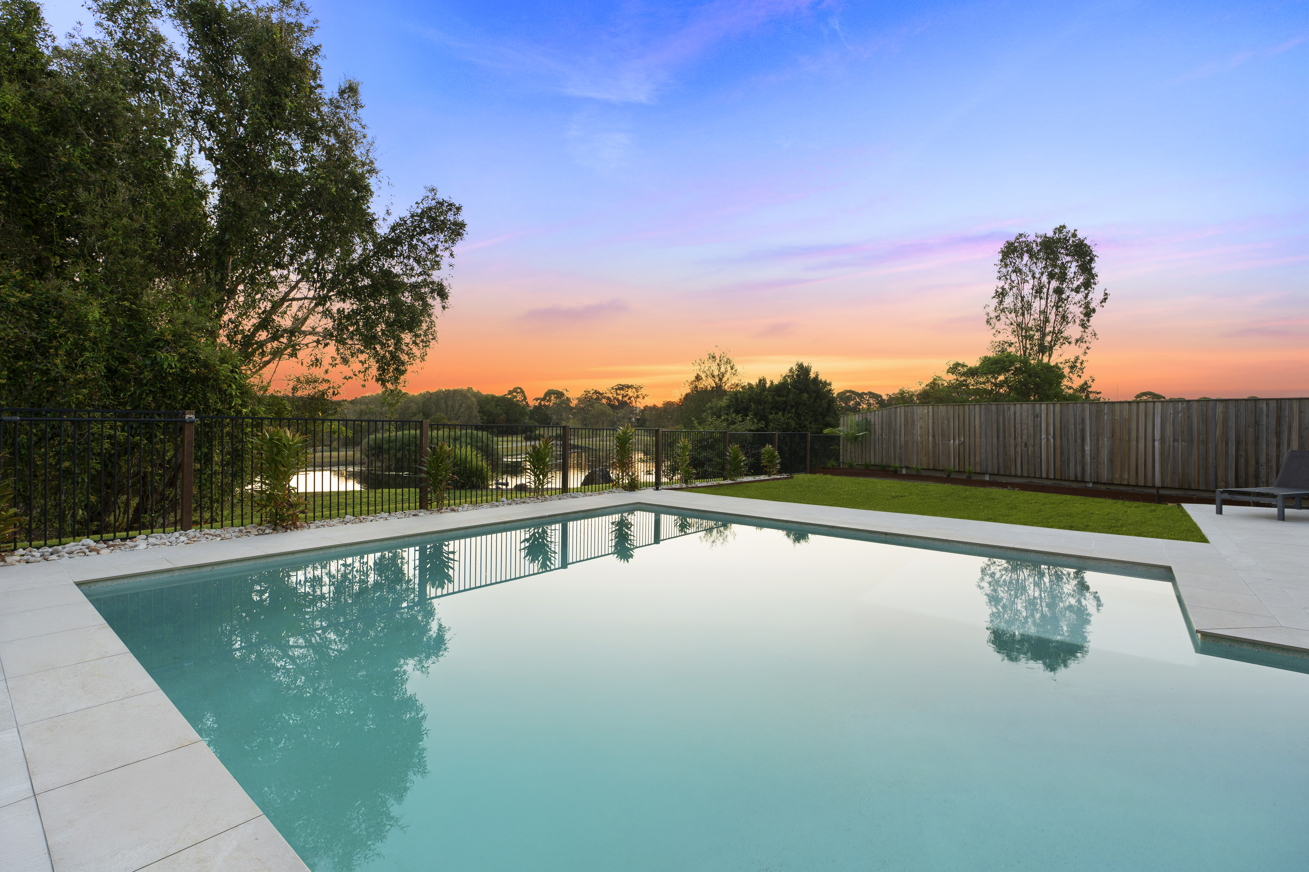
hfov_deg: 96.7
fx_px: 582
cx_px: 654
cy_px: 436
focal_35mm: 16
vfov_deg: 73.7
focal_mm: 16
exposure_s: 1/10
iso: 100
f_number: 7.1
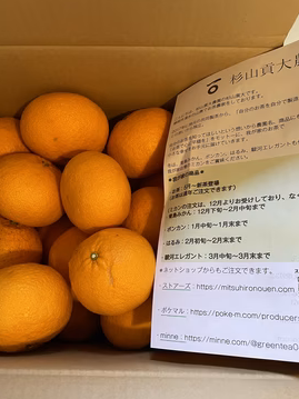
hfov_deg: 48.2
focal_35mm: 29
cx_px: 138
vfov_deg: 61.6
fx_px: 334
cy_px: 218
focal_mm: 4.2
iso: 250
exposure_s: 1/50
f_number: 1.6
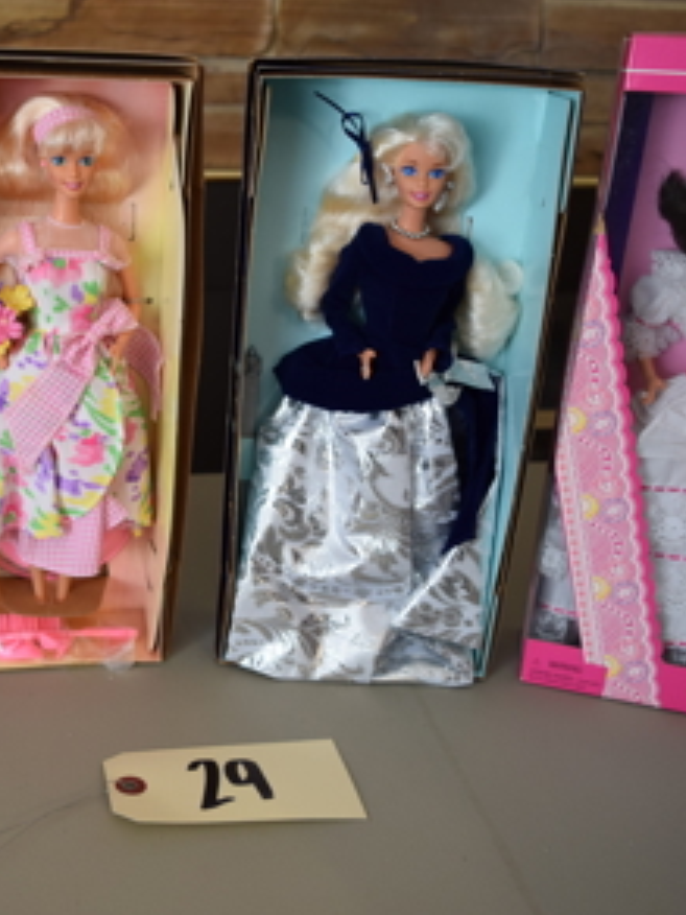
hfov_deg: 35.3
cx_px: 182
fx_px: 1057
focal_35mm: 40
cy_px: 454
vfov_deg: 46.8
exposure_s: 1/80
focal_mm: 18
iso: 400
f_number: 4.5
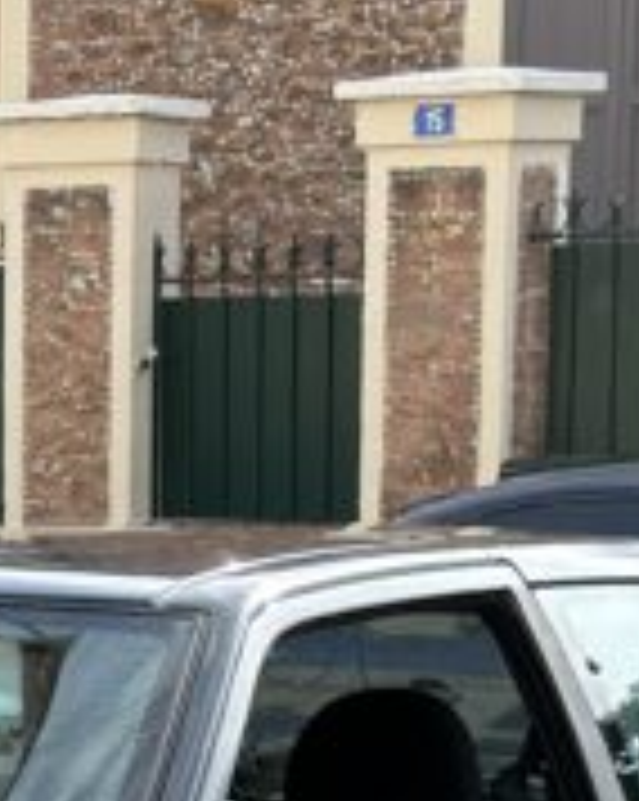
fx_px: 4997
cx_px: -454
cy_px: 1233
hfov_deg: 7.1
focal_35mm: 211
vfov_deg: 8.9
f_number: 1.78
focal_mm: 6.86
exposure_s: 1/1339
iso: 64
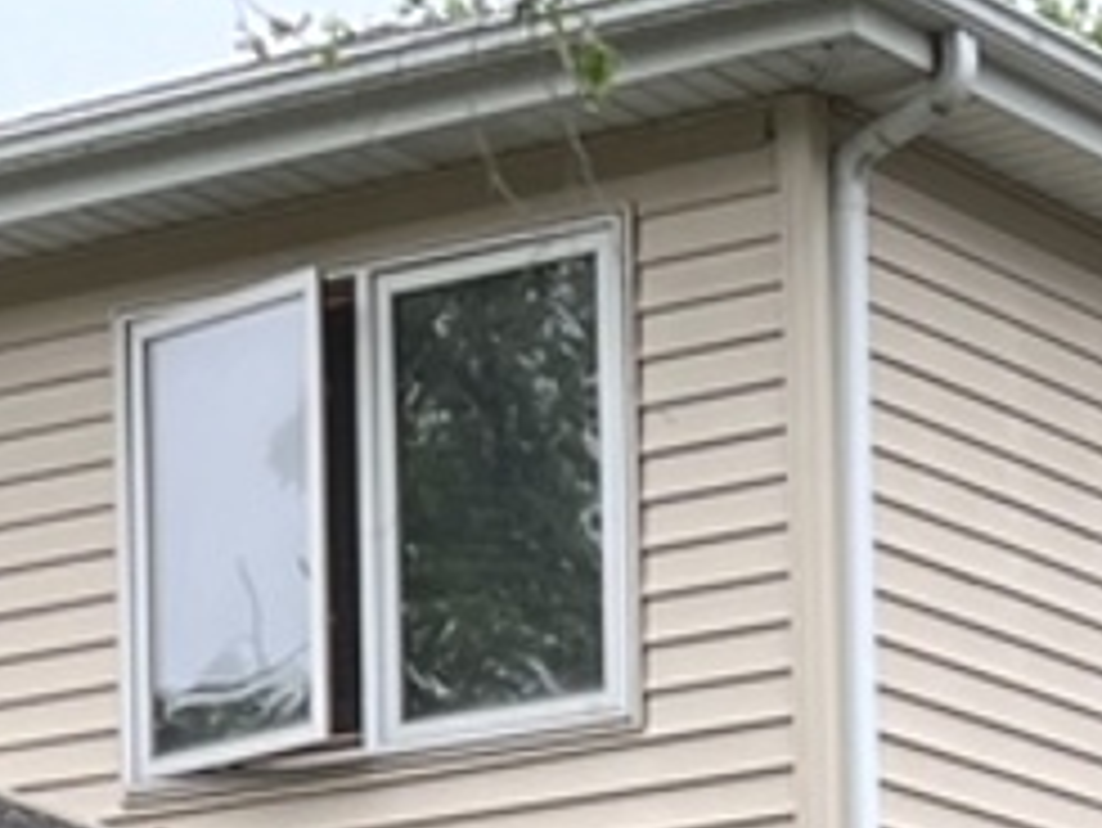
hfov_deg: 12.9
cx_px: 859
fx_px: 4873
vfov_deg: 9.4
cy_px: 1287
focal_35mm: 153
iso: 50
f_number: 1.5
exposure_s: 1/604
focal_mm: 5.7
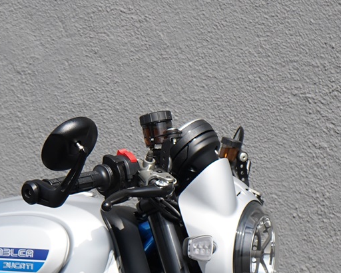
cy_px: 371
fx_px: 1999
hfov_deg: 9.7
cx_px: 44
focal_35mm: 198
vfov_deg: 7.7
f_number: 6.3
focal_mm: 45
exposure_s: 1/320
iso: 100
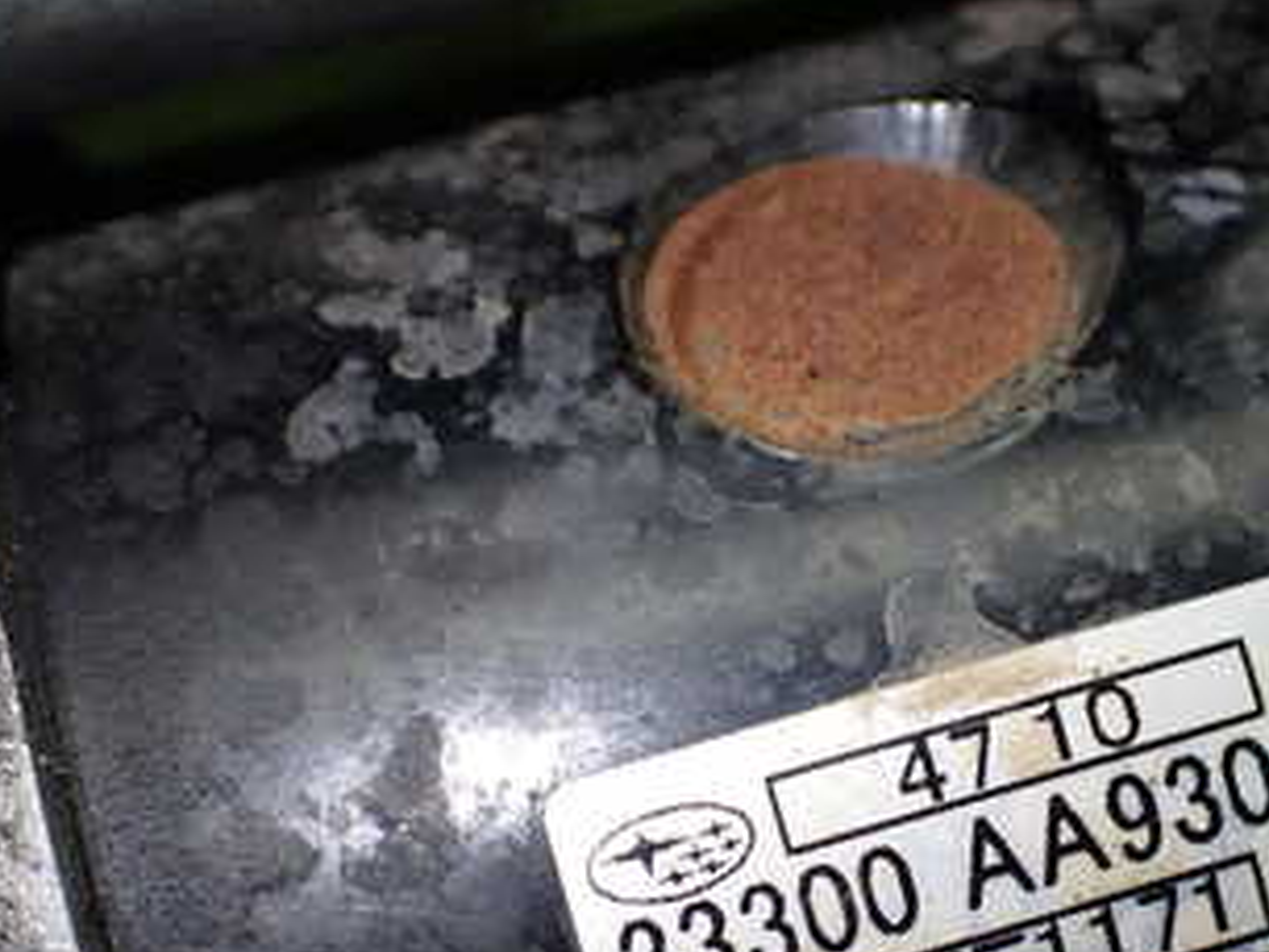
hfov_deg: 32.2
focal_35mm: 59
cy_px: 815
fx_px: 2164
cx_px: 928
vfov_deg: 24.3
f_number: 2.3
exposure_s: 1/125
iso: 125
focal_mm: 5.4
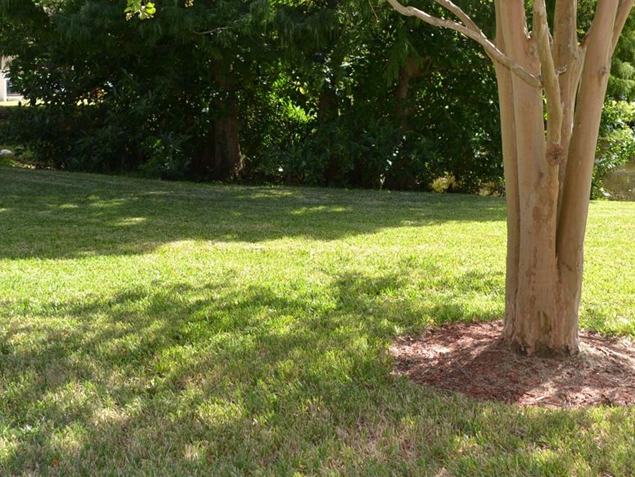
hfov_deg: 40.4
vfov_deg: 30.2
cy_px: 103
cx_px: 318
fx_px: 862
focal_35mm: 47
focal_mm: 18
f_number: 4.5
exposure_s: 1/200
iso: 100
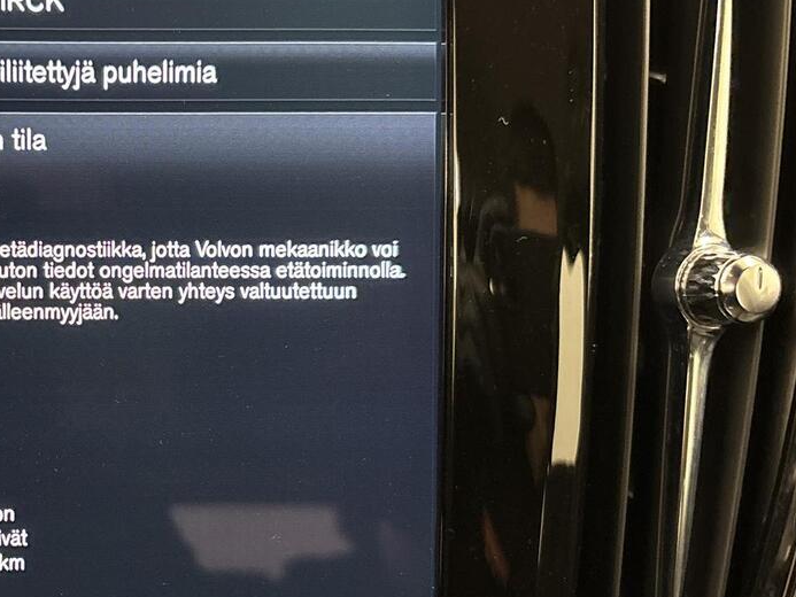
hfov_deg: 33.4
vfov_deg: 27.0
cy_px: 297
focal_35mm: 54
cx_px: 62
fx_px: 1242
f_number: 1.6
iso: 500
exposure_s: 1/53
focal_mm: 5.96
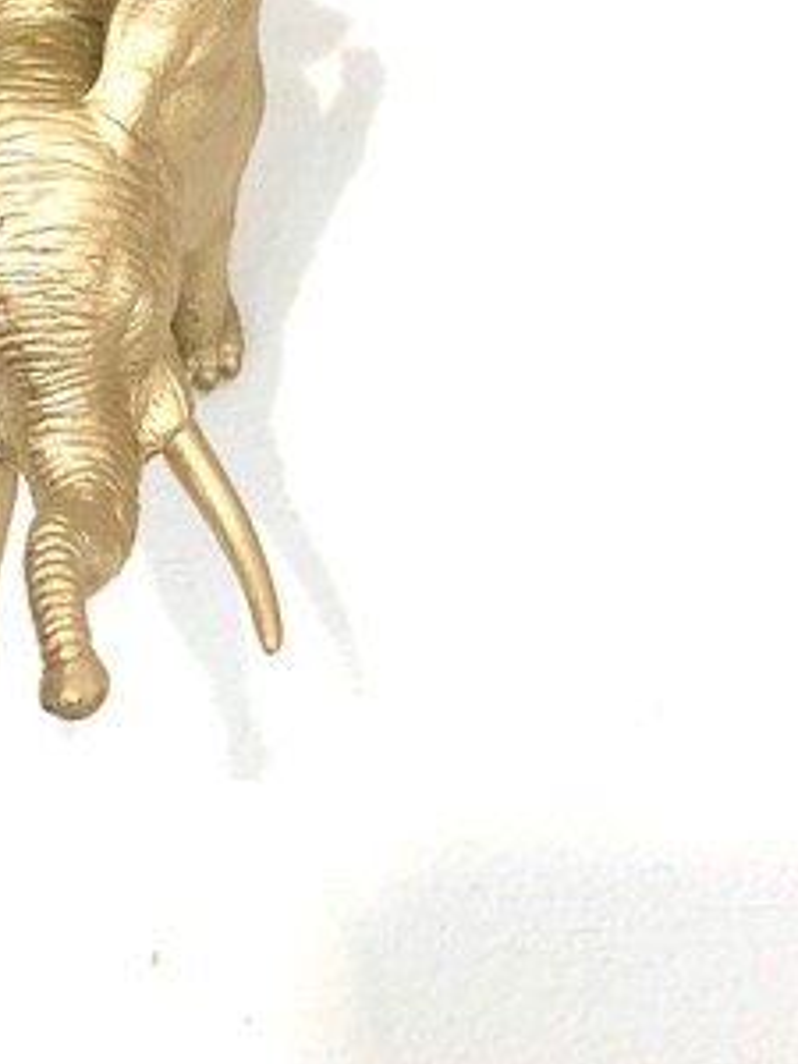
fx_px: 3412
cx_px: 96
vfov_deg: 17.5
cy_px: 103
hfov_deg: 13.2
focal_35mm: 111
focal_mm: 6
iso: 25
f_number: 2.4
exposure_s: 1/60
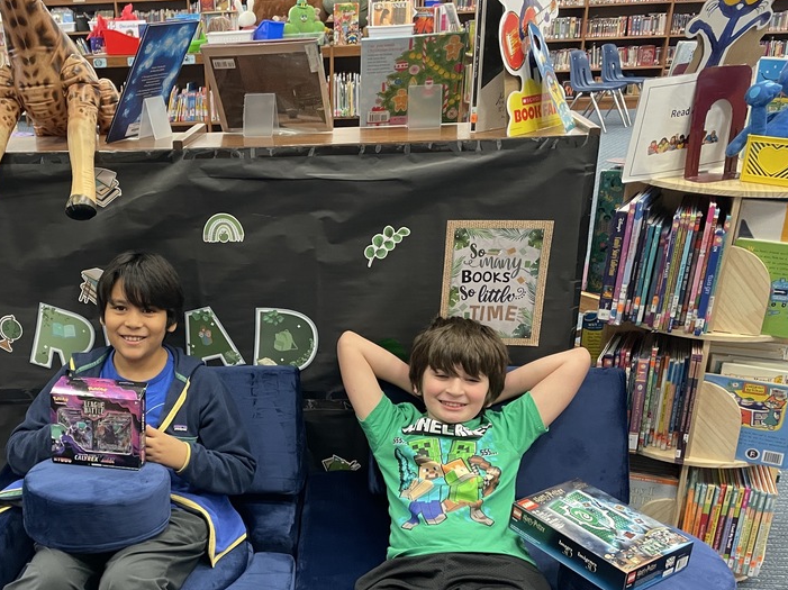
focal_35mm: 38
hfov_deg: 47.9
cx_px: 241
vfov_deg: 37.4
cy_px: 374
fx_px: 865
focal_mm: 4.2
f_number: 1.6
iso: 320
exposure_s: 1/60
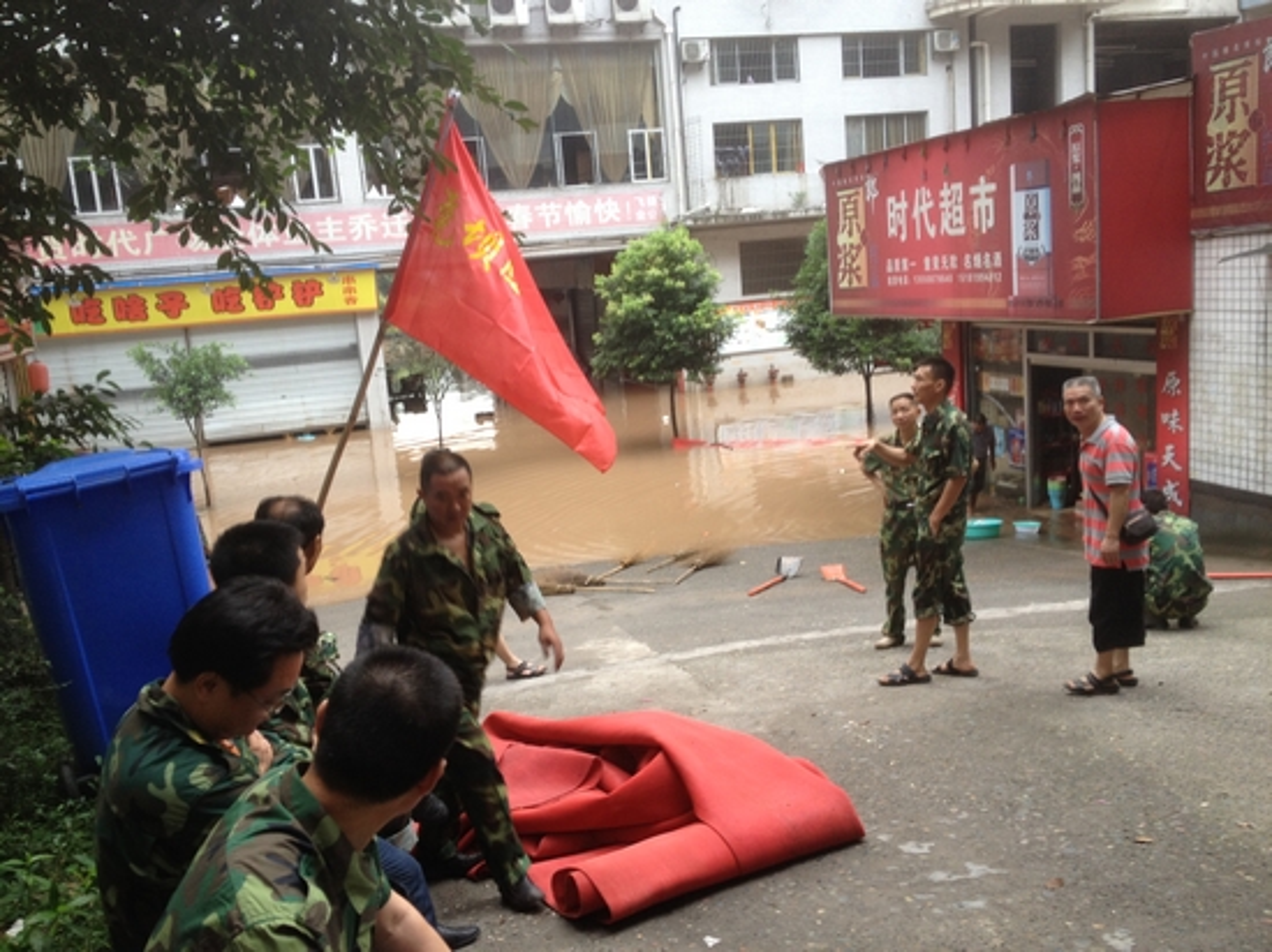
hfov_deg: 52.6
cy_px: 476
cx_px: 636
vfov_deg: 40.7
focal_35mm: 35
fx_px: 1286
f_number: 2.4
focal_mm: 4.28
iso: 64
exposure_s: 1/30
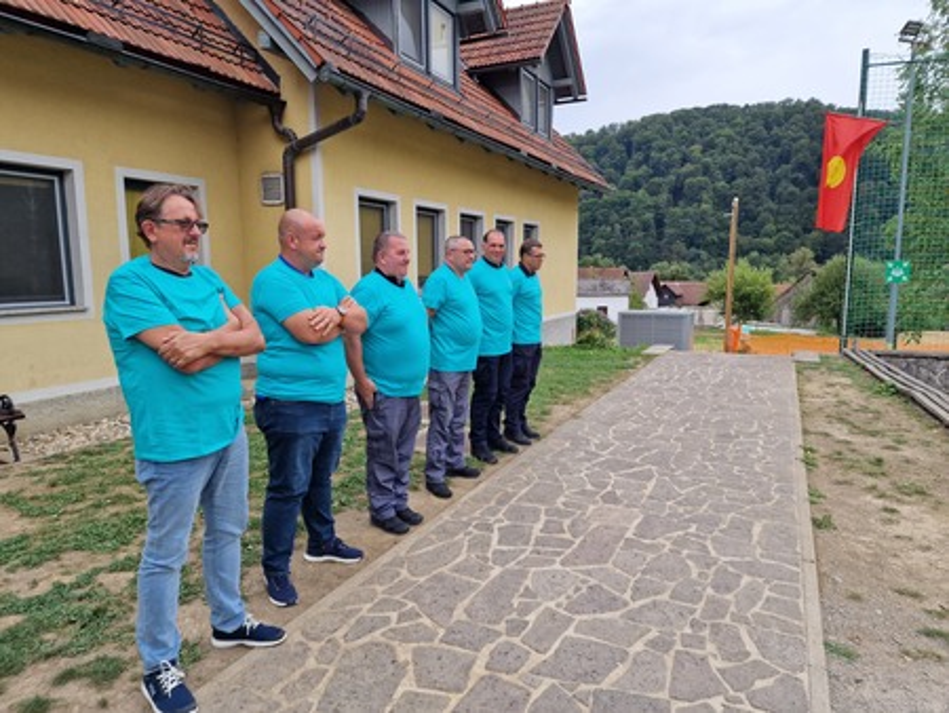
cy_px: 356
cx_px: 474
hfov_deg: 73.9
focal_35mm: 23
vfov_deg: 58.9
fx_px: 631
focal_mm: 6.4
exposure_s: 1/180
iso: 50
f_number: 1.8
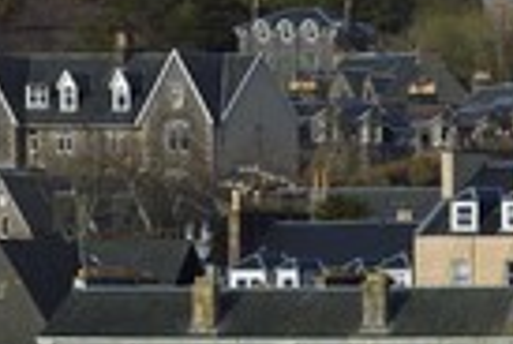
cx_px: 682
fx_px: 8740
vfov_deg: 2.3
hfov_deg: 3.4
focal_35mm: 612
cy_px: 509
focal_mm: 200
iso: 200
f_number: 14
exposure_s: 1/320
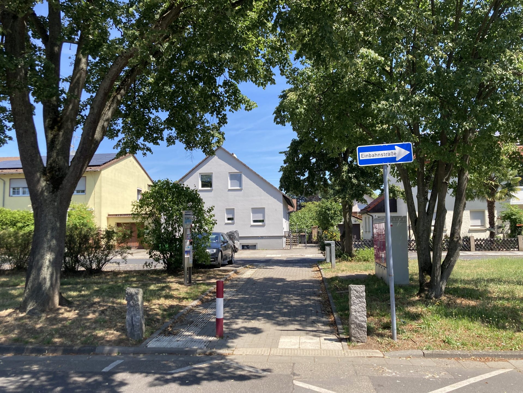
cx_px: 262
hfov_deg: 63.4
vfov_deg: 49.7
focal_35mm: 28
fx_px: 423
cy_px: 196
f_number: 1.8
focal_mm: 3.99
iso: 20
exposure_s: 1/889
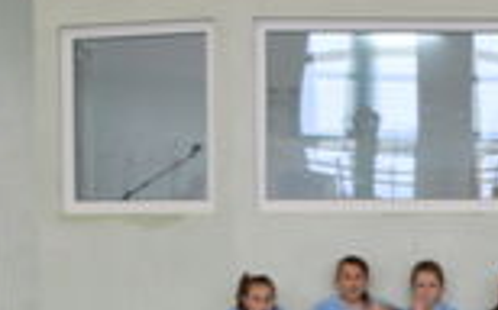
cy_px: 396
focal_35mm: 108
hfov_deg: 19.2
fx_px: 1465
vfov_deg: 11.8
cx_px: 378
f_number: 4
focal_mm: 18
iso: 400
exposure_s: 1/60
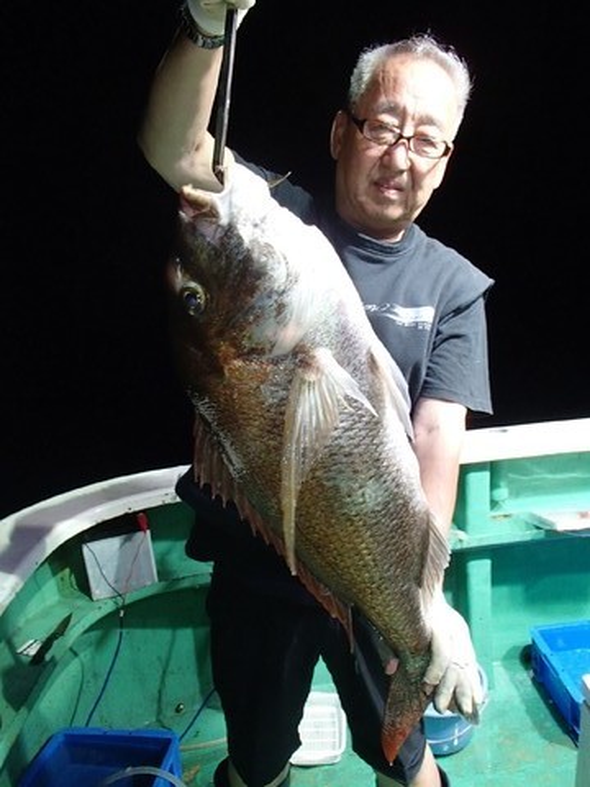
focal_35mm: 28
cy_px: 394
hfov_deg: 49.7
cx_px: 295
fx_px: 636
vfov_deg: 63.4
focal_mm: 5
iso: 400
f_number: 3.9
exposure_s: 1/30
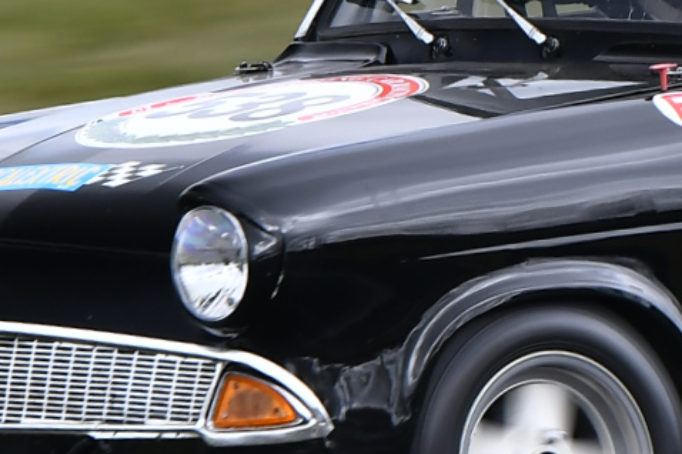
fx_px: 23777
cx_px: 762
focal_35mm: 1256
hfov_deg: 1.6
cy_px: 158
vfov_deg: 1.1
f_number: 6.3
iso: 280
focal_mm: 200
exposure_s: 1/200
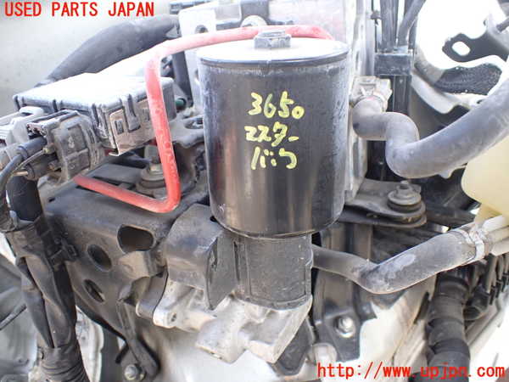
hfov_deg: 60.0
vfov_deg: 46.8
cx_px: 254
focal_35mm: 30
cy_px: 191
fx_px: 441
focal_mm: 5.4
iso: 250
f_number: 2.3
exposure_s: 1/125
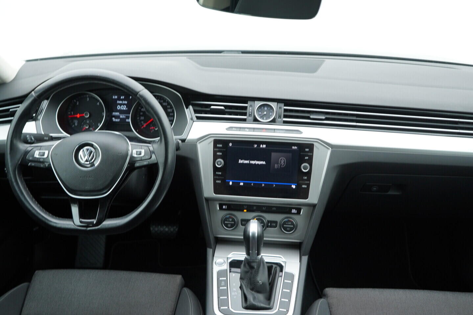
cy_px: 158
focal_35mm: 36
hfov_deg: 53.1
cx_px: 236
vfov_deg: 36.9
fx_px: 473
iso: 200
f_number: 2.8
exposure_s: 1/40
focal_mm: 24
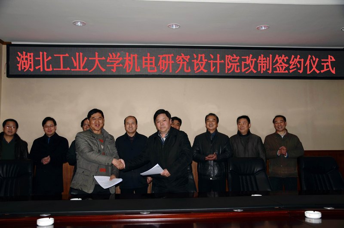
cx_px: 172
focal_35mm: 36
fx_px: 343
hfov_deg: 53.2
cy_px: 114
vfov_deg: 36.7
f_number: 3.8
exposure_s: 1/250
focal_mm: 24
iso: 100
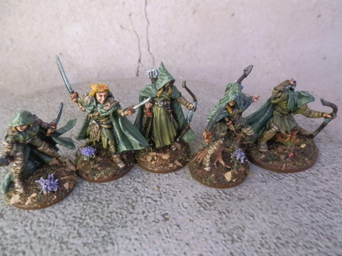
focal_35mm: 28
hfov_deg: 63.4
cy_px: 128
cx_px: 171
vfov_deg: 49.7
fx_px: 277
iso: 400
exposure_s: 1/100
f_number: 3.1
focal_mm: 5
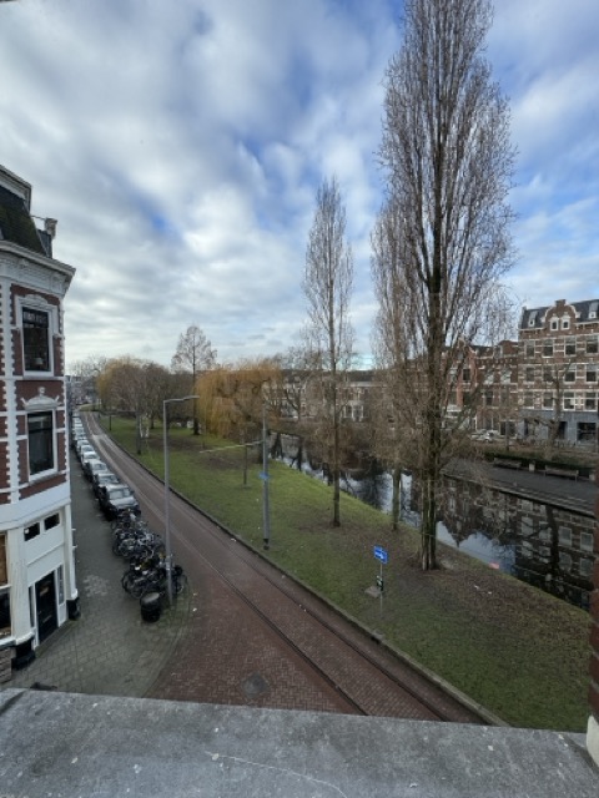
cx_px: 300
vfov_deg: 102.1
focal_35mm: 14
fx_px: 323
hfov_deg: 85.7
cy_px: 399
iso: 40
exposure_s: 1/582
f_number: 2.2
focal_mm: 2.22
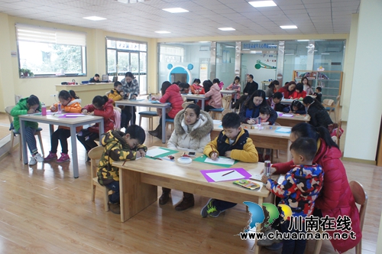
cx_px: 191
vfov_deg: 47.8
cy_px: 127
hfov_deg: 67.4
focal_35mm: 27
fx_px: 286
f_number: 5.6
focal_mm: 18
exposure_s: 1/30
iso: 1600
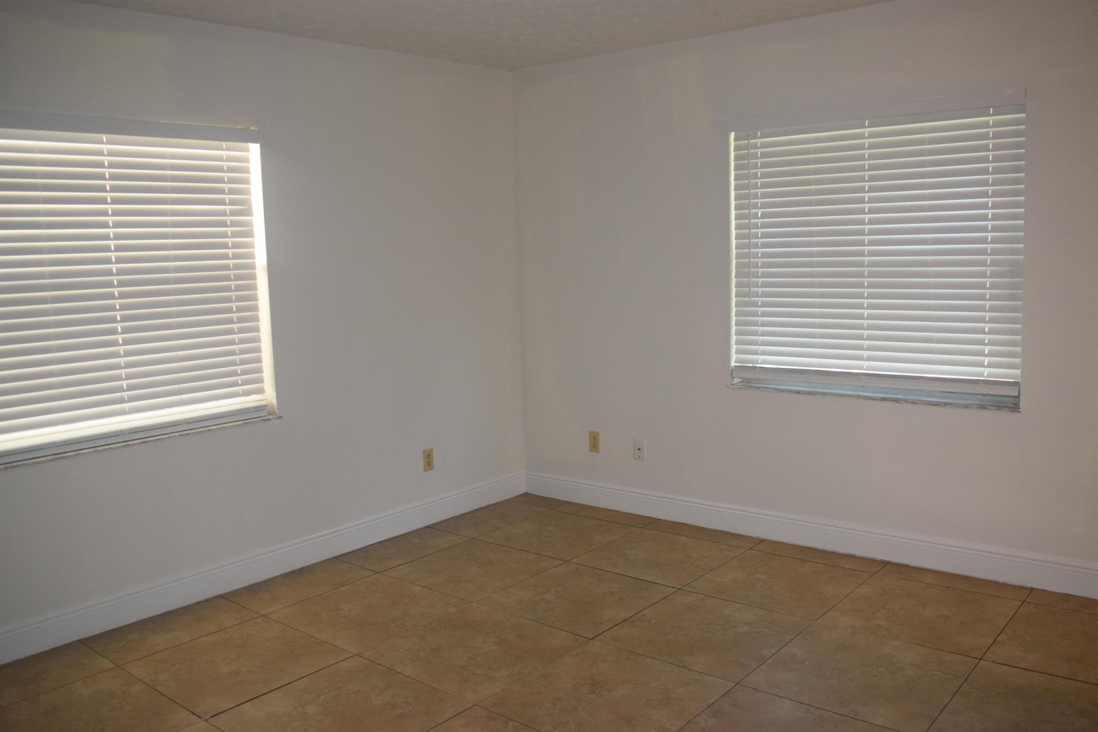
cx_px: 549
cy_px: 366
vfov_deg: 43.6
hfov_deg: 61.9
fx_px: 915
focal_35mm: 30
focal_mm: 20
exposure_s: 1/100
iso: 800
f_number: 5
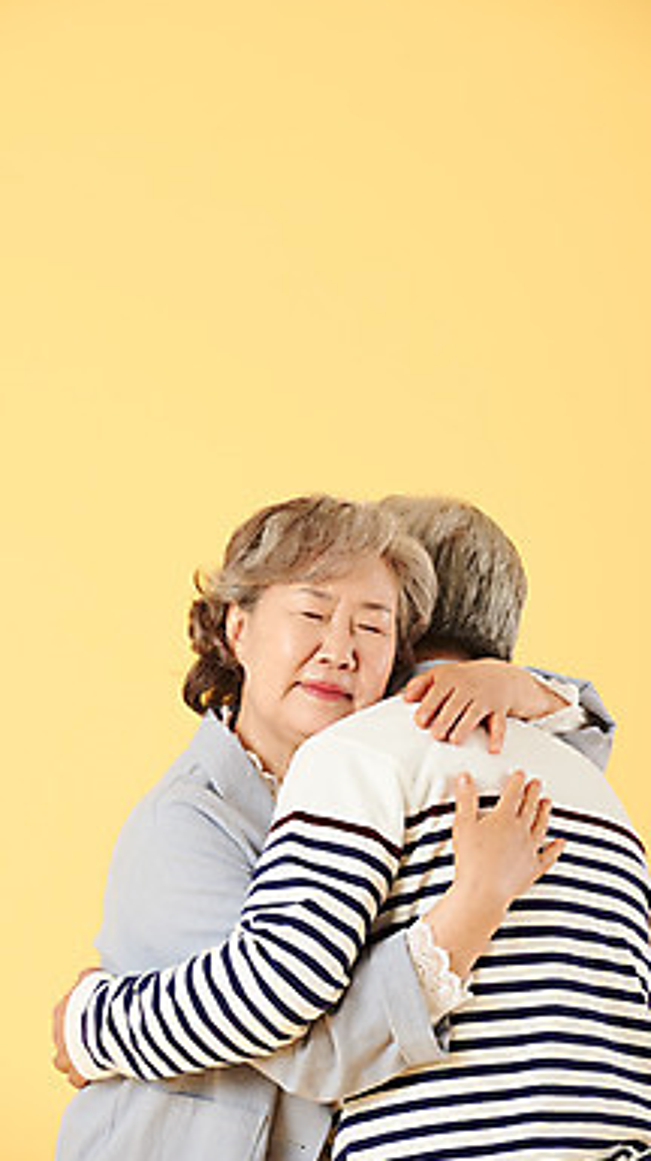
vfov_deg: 9.9
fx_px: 6703
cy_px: 561
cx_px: 306
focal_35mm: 218
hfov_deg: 5.6
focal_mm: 200
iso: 100
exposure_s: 1/125
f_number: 8
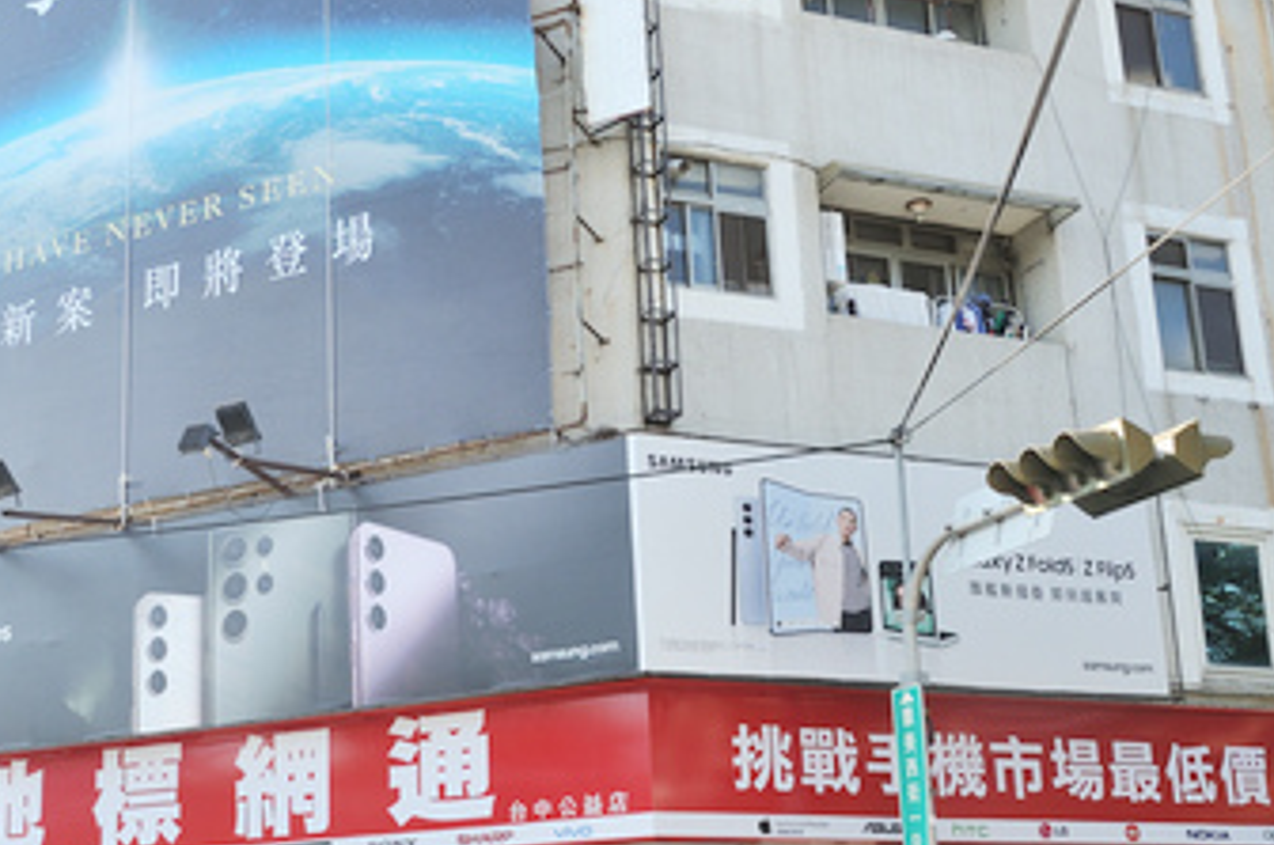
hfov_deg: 39.4
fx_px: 1767
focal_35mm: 50
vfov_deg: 26.8
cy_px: 563
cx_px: 489
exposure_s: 1/160
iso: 200
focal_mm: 24
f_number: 8
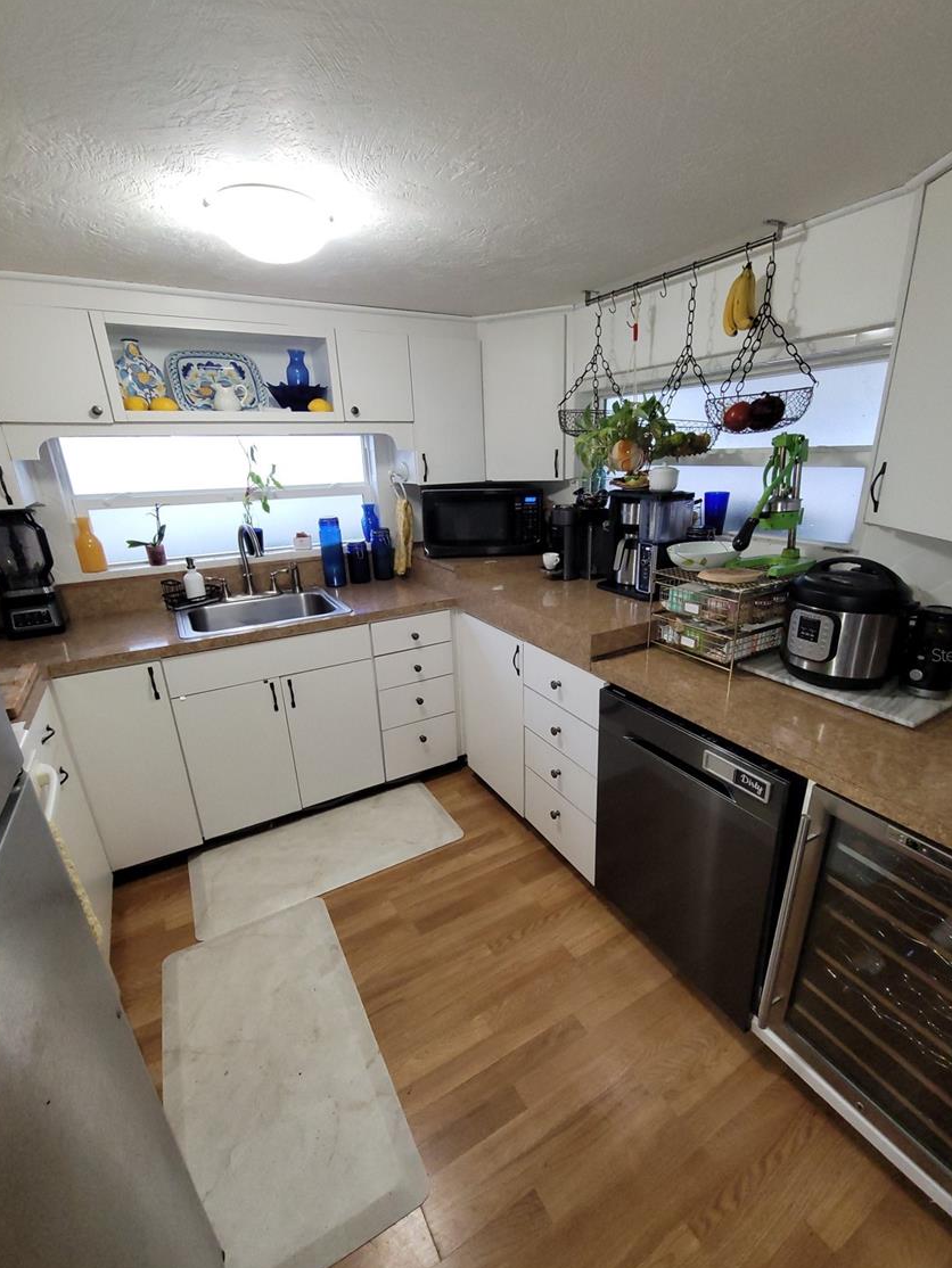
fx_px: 513
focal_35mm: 14
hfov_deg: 85.6
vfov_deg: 102.0
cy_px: 654
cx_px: 500
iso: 320
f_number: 2.2
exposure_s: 1/60
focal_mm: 2.2
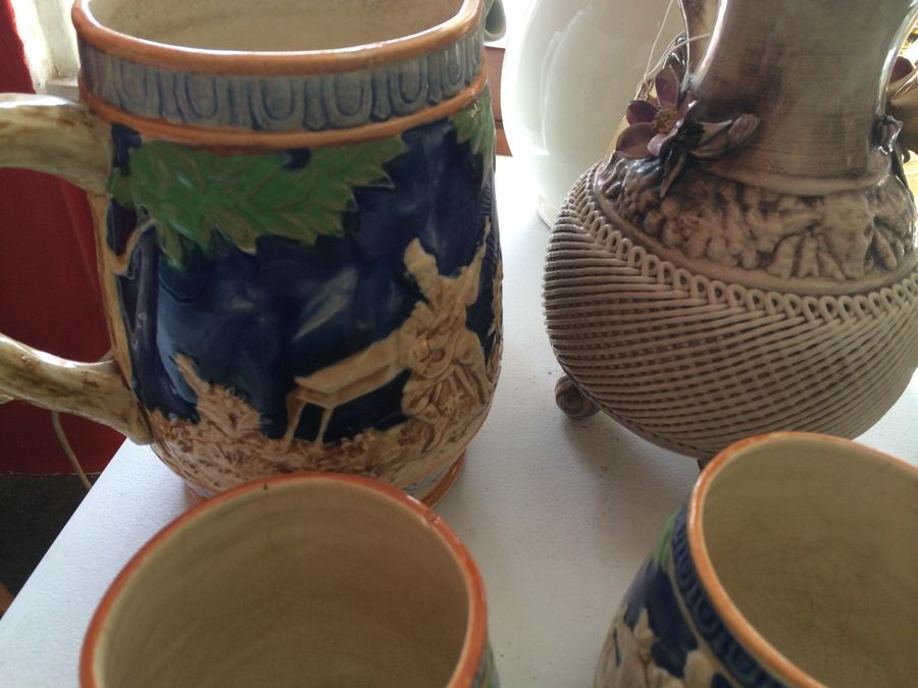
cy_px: 344
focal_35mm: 30
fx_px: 796
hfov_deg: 60.0
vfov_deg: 46.8
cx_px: 459
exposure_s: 1/120
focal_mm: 4.12
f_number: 2.2
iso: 64
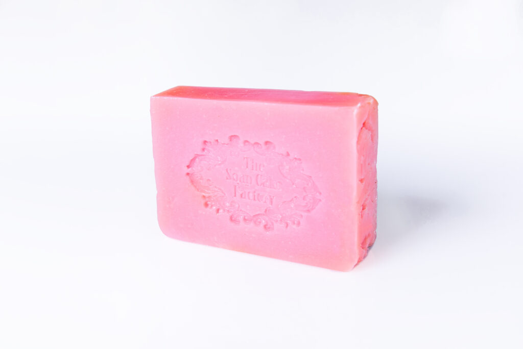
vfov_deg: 19.5
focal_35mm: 70
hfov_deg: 28.8
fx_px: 1017
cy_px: 174
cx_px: 262
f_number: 9
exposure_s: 1/125
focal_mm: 70
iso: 200
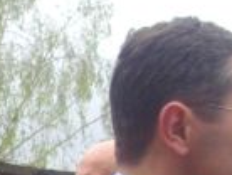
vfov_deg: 6.9
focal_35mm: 214
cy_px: 268
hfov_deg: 9.1
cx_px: -77
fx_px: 1437
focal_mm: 6.2
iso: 100
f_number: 5.6
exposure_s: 1/125
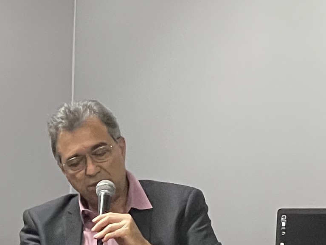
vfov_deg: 4.4
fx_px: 3164
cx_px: -400
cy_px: 459
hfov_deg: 5.7
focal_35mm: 336
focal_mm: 7.5
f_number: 2.2
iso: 200
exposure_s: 1/60
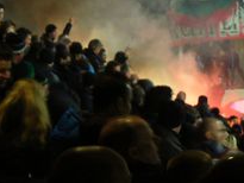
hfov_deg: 8.3
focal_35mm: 239
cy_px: 24
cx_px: 50
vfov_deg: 6.2
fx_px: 1686
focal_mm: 14.3
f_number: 4.6
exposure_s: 1/8
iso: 200
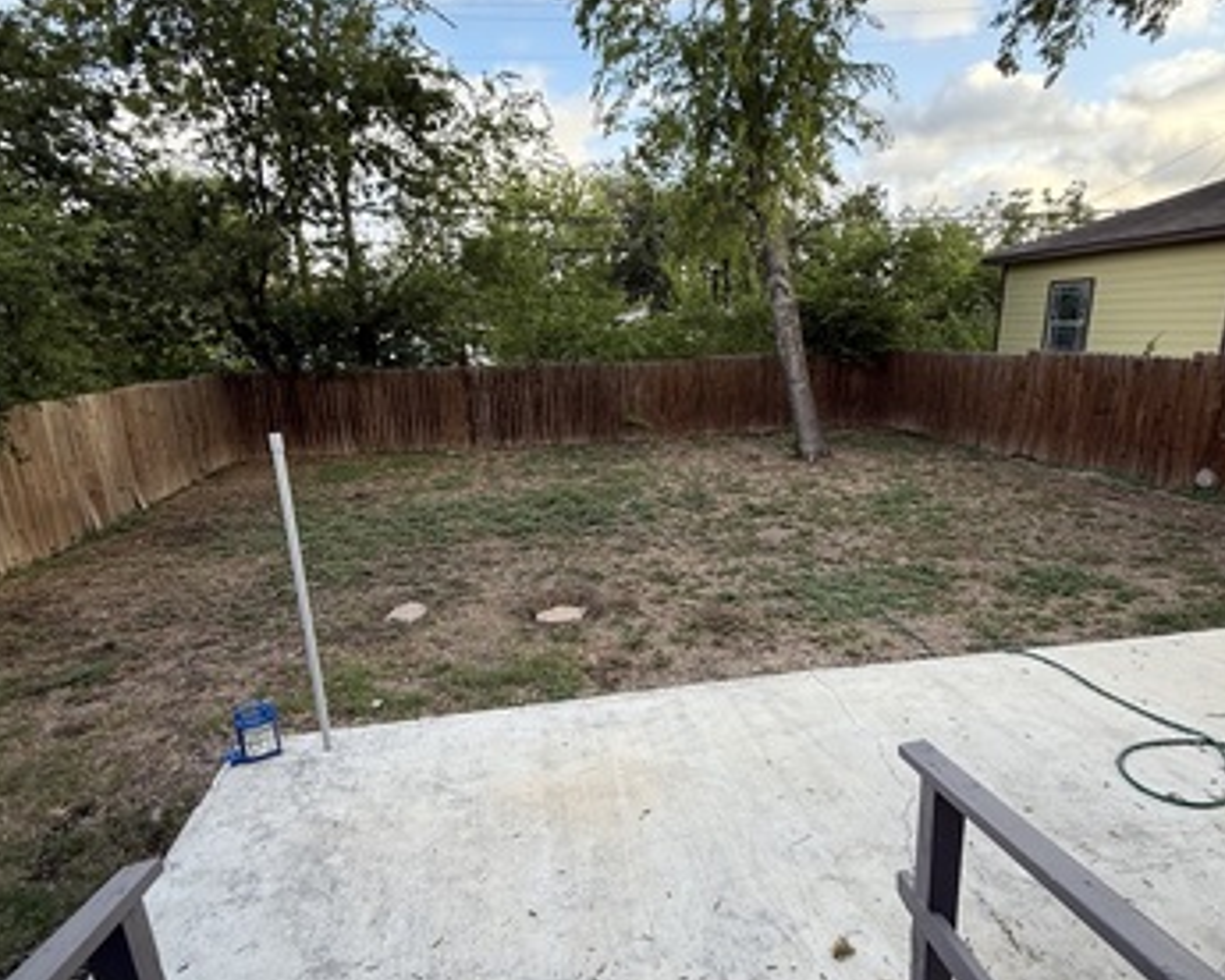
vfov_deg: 70.8
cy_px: 501
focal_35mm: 19
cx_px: 618
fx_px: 689
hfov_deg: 83.3
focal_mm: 2.22
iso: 50
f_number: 2.2
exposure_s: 1/130
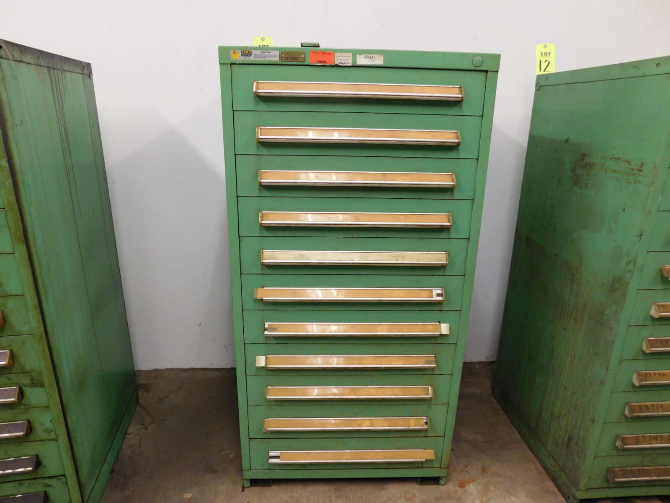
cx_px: 335
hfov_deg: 73.9
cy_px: 252
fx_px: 445
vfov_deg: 58.9
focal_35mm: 23
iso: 220
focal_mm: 4
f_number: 3
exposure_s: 1/30
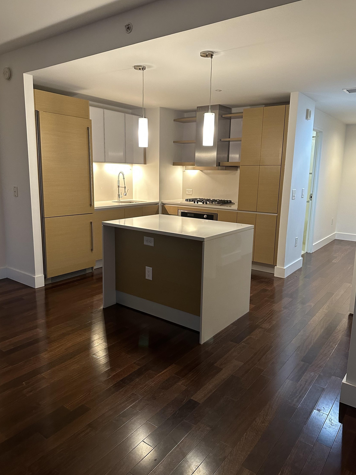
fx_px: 343
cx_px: 177
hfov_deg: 54.9
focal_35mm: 25
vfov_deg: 69.4
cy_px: 238
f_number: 1.78
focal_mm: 6.86
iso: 320
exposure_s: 1/60
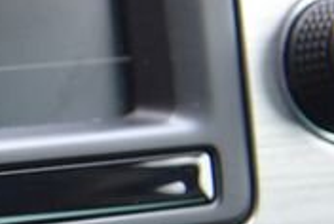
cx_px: -378
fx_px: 2807
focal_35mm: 302
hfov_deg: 6.6
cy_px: -68
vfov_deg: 4.6
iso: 500
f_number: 4
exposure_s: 1/60
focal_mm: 52
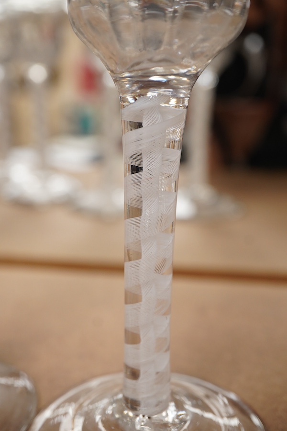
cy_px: 216
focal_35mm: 45
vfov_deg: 43.6
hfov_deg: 29.9
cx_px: 144
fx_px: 538
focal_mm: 30
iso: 1250
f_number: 8
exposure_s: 1/125
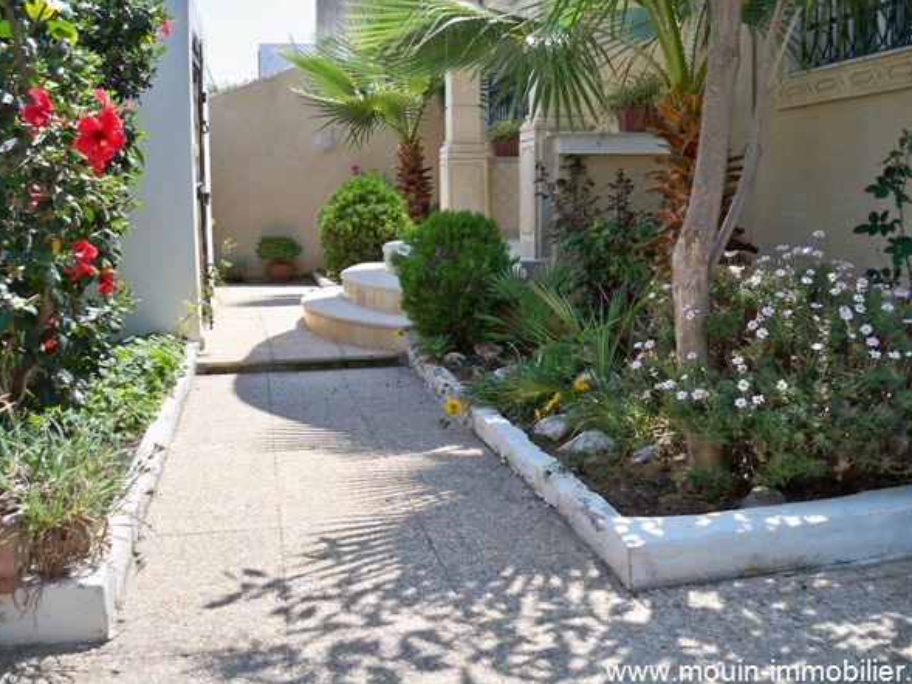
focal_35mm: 38
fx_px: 1001
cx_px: 485
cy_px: 317
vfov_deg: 37.7
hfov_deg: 48.9
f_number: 3.1
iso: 64
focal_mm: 6.3
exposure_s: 1/400
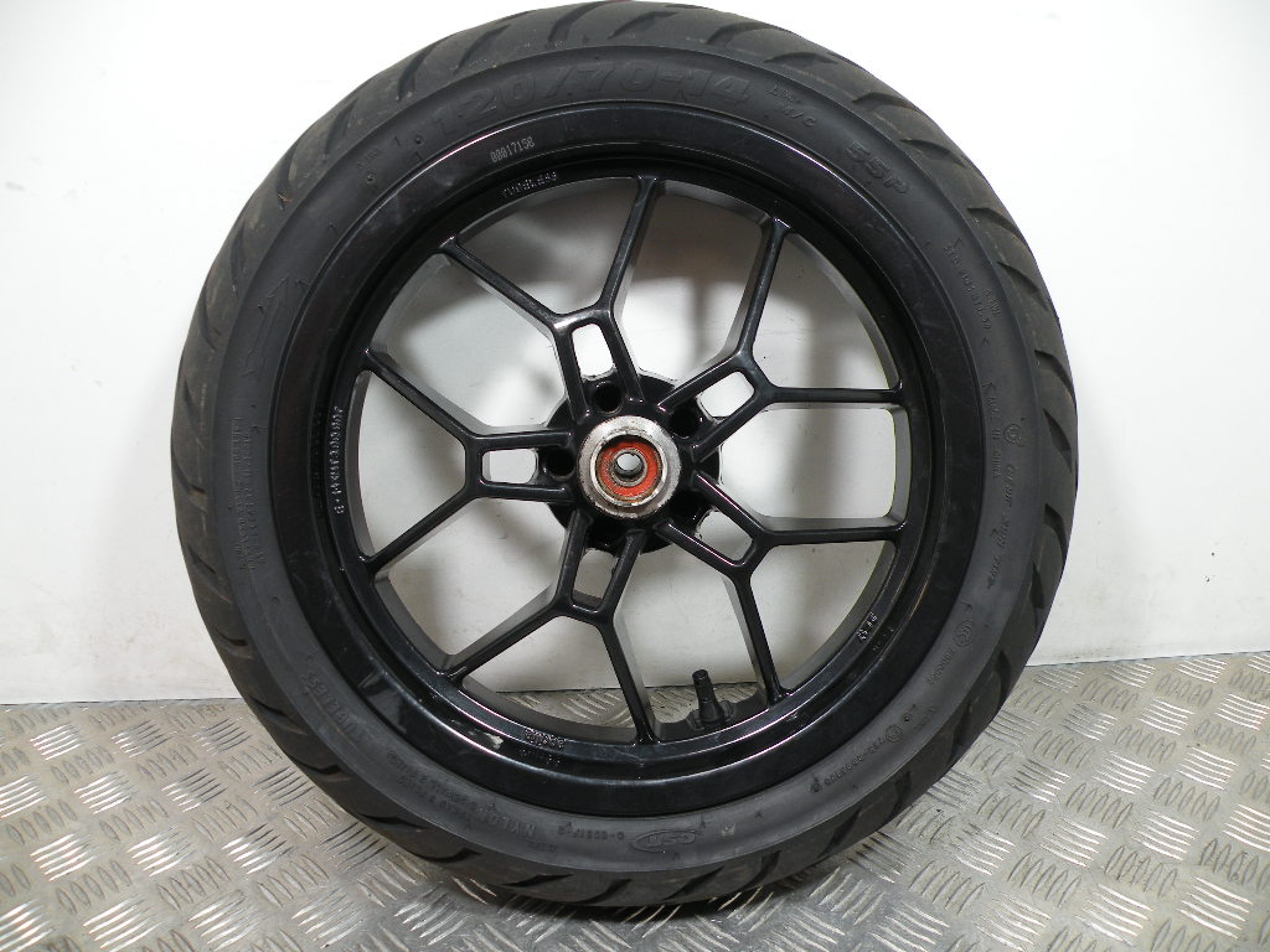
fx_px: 991
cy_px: 476
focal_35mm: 27
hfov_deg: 65.3
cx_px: 635
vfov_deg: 51.4
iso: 79
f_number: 2.8
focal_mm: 4.7
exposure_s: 1/59.8
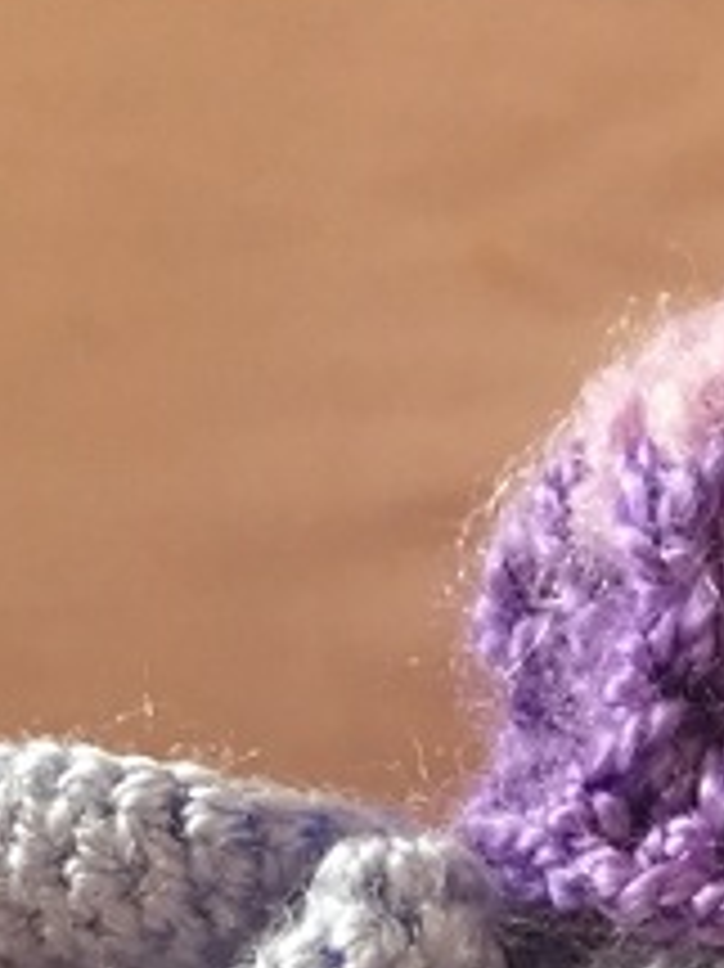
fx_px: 3015
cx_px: 940
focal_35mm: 108
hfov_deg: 13.2
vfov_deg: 15.6
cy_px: 1733
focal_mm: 4.15
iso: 100
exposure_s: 1/8
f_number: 2.2
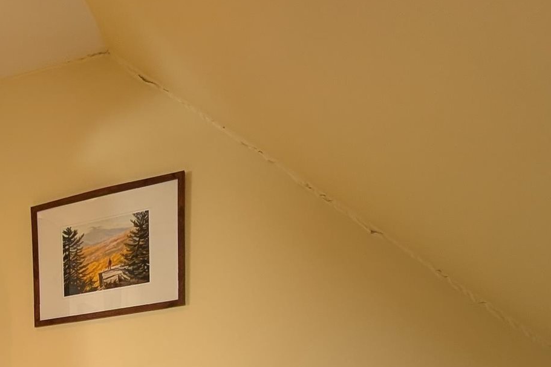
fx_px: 643
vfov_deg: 24.4
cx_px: -102
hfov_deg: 36.5
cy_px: 559
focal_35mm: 42
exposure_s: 1/40
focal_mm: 2.02
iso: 60
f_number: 1.7
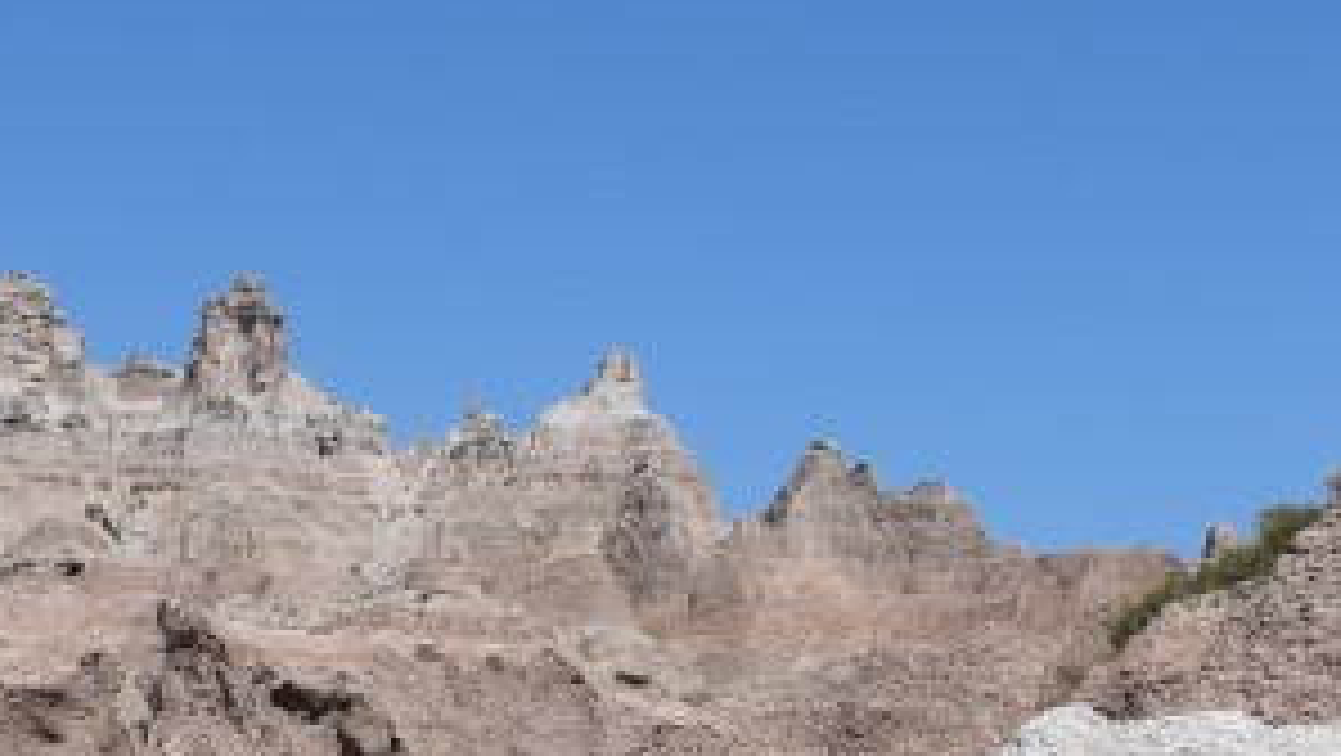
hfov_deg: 16.7
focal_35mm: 128
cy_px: 63
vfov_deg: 9.4
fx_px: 4554
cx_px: 531
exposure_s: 1/500
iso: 220
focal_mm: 18
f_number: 11
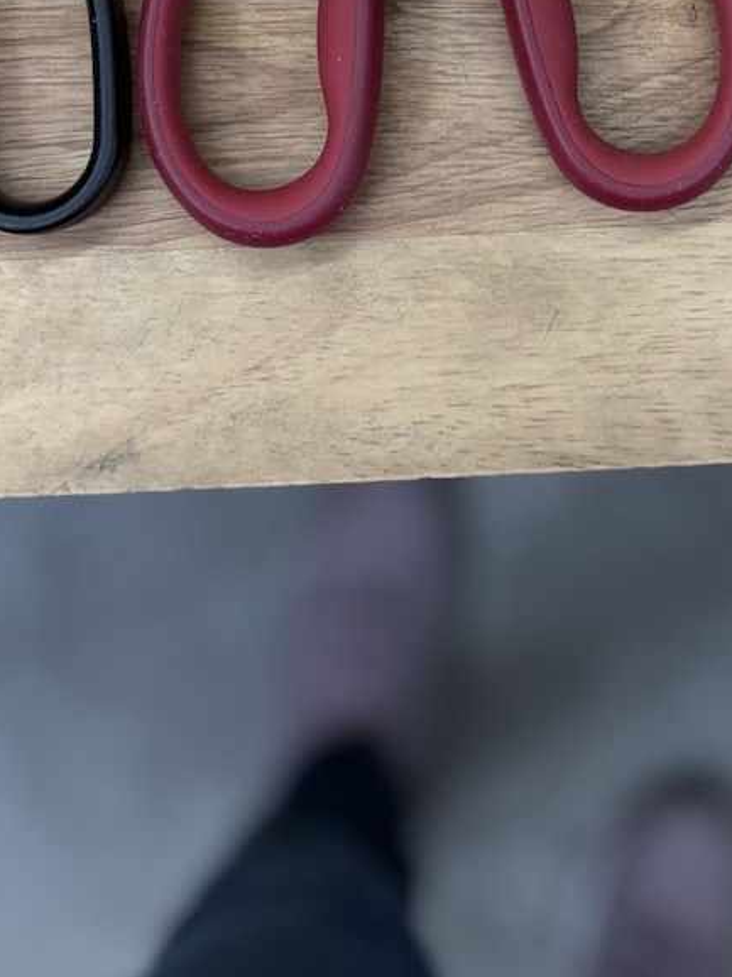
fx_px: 1693
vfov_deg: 28.7
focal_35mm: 60
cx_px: 431
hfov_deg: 24.4
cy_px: -138
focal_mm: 5.96
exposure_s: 1/120
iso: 100
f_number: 1.6
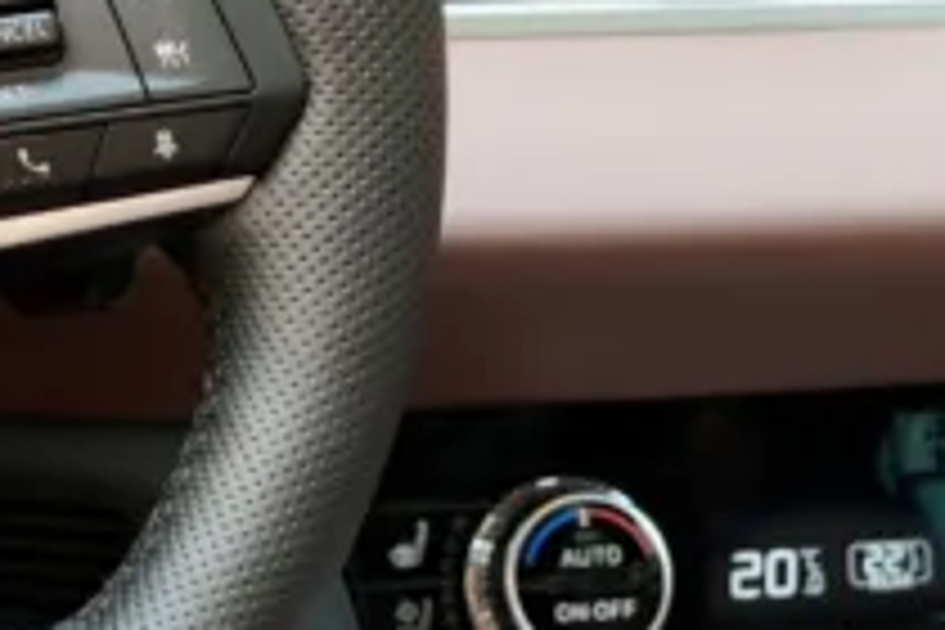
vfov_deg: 5.2
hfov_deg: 7.8
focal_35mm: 263
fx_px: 6903
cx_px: 369
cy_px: -162
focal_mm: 54
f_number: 4
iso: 400
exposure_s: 1/60
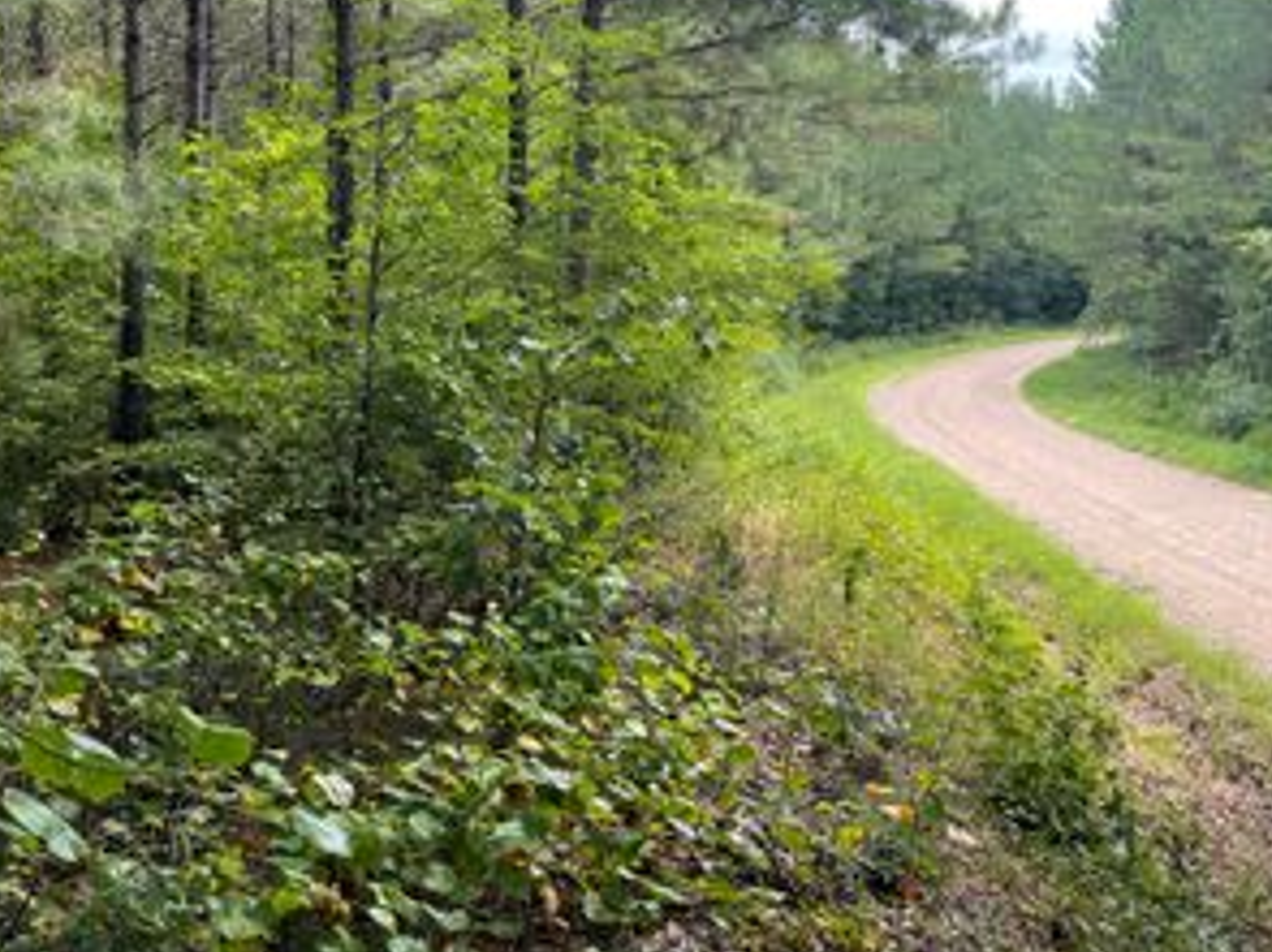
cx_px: 623
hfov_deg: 49.0
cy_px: 286
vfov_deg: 37.1
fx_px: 1396
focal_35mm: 38
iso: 32
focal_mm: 5.1
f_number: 1.6
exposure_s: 1/466
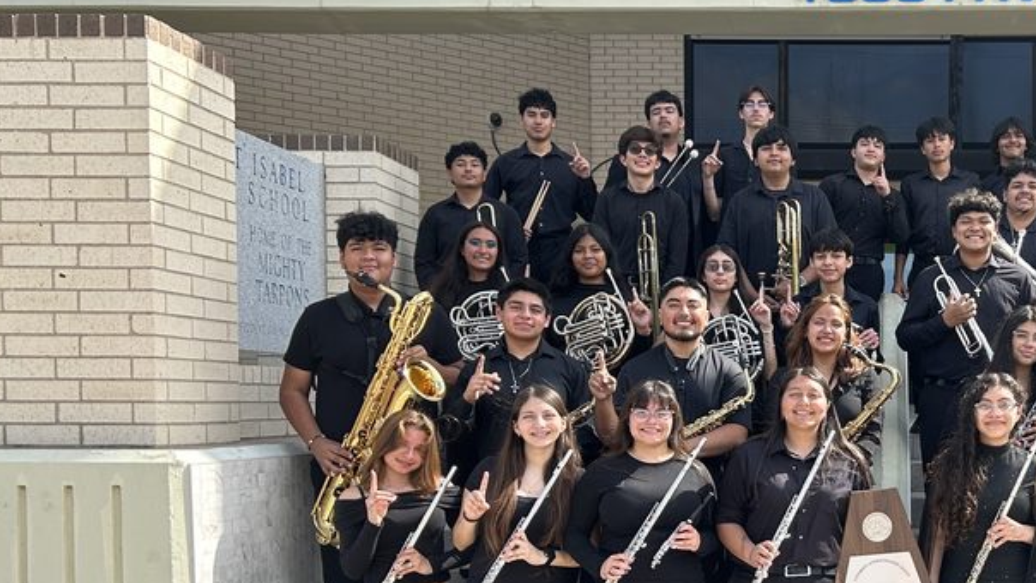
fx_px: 1319
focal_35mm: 48
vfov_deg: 24.6
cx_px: 858
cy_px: 458
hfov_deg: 40.7
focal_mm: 5.7
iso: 50
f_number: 1.5
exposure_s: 1/1449
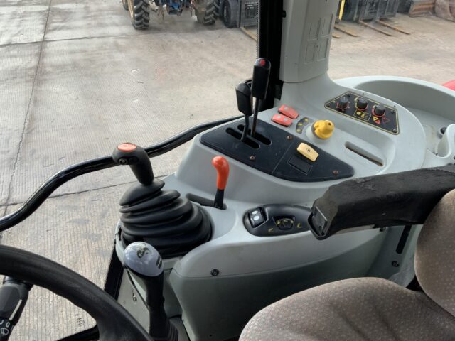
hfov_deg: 61.7
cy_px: 170
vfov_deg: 48.2
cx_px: 228
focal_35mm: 29
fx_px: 381
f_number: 1.8
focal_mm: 3
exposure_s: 1/122
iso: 25
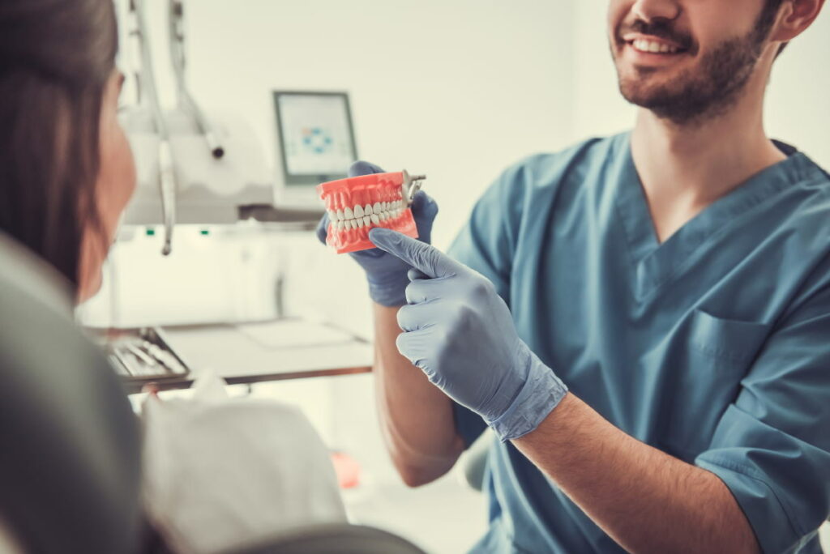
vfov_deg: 31.9
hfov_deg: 46.4
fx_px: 969
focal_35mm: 42
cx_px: 415
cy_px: 277
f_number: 2.8
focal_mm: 42
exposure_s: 1/400
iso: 800
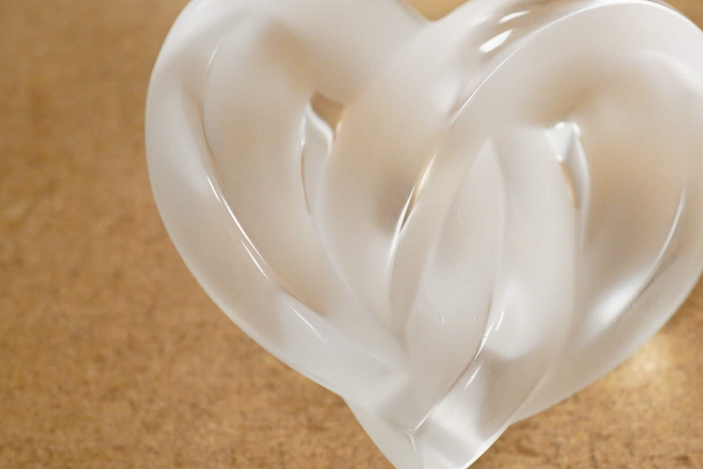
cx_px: 478
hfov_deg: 28.2
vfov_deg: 19.2
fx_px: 1387
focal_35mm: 71
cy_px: 207
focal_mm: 30
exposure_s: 1/160
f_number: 8
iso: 2500
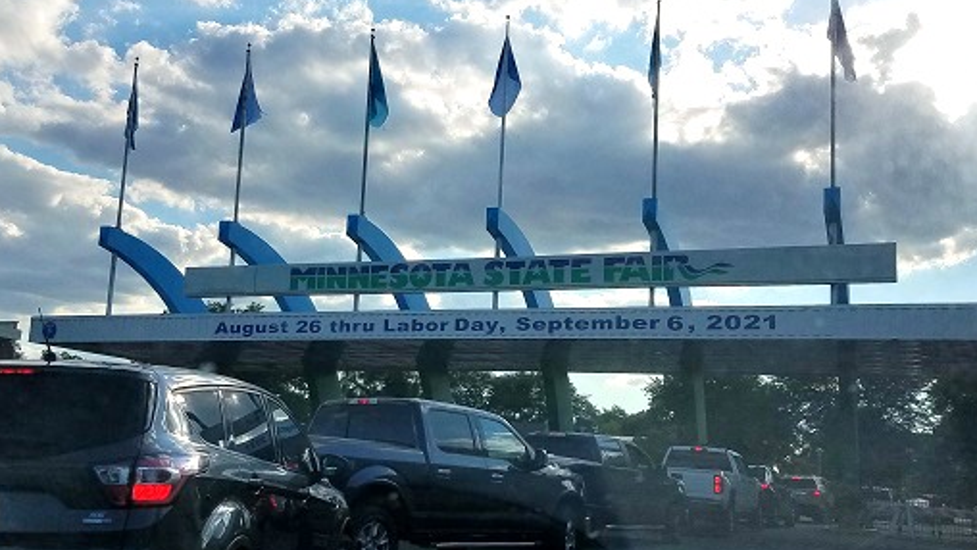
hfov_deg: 51.6
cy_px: 282
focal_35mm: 39
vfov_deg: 30.4
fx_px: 1011
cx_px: 500
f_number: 1.7
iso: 40
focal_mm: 4.2
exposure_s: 1/2688
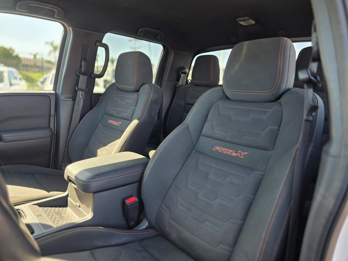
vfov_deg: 58.9
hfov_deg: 73.9
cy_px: 130
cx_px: 174
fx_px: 231
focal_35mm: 23
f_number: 1.7
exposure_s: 1/180
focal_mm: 6.3
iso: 64
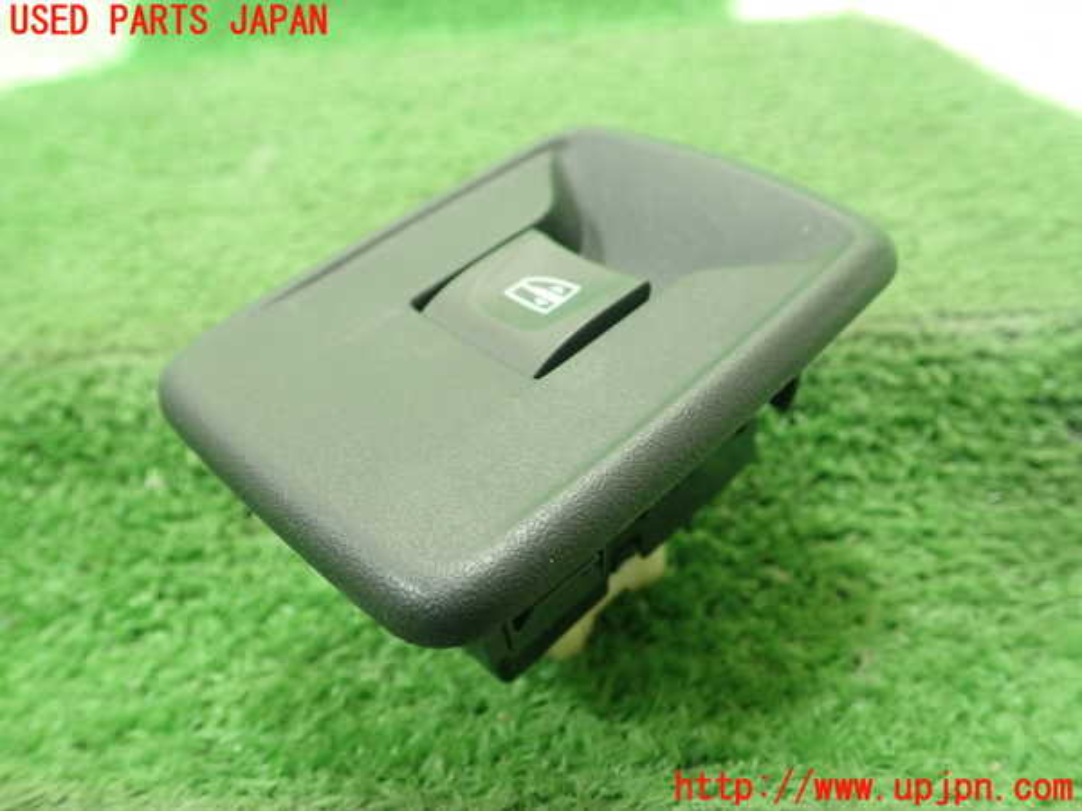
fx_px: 938
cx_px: 541
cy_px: 406
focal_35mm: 30
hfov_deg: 60.0
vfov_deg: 46.8
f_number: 2.3
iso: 400
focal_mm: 5.5
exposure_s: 1/125
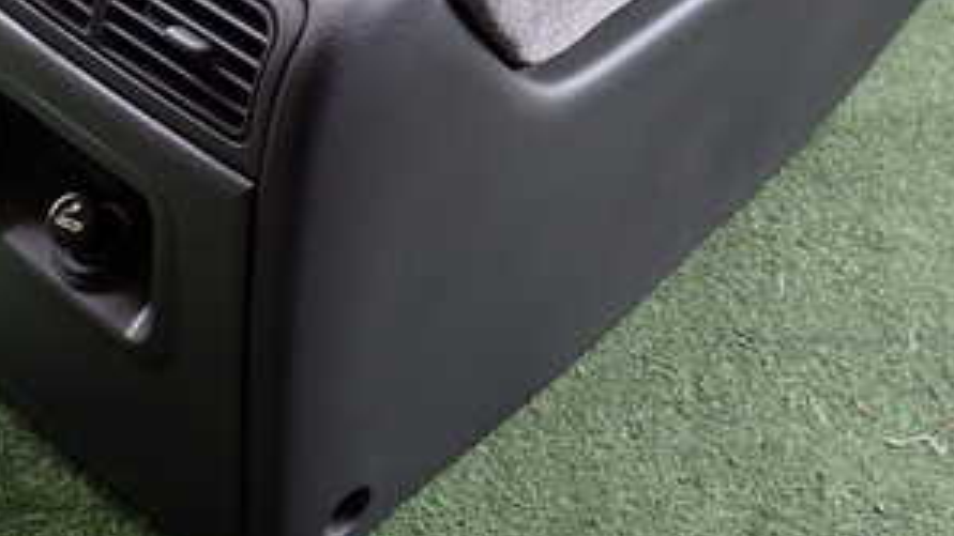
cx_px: 485
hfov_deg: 31.9
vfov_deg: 18.0
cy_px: 48
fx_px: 1669
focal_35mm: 66
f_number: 2.3
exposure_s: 1/125
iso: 160
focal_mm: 5.4
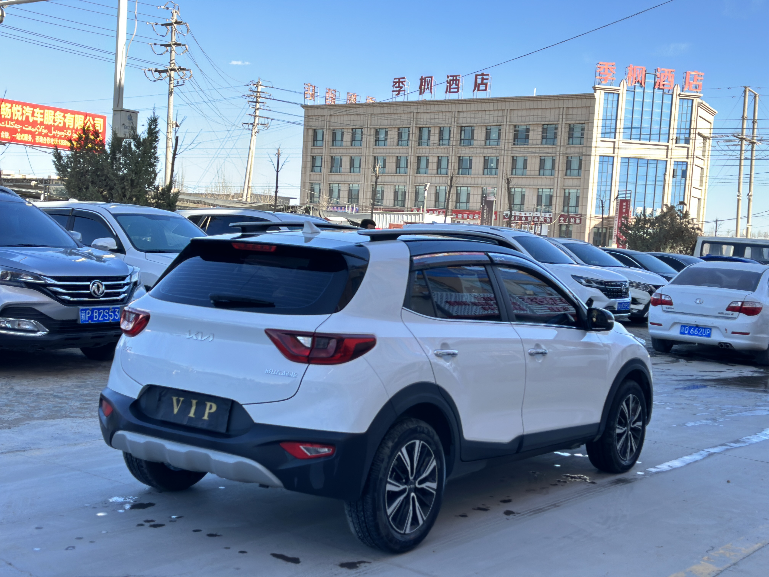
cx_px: 384
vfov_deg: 30.3
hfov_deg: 39.7
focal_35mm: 48
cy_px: 288
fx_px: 1066
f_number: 1.78
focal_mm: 6.86
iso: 80
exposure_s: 1/919
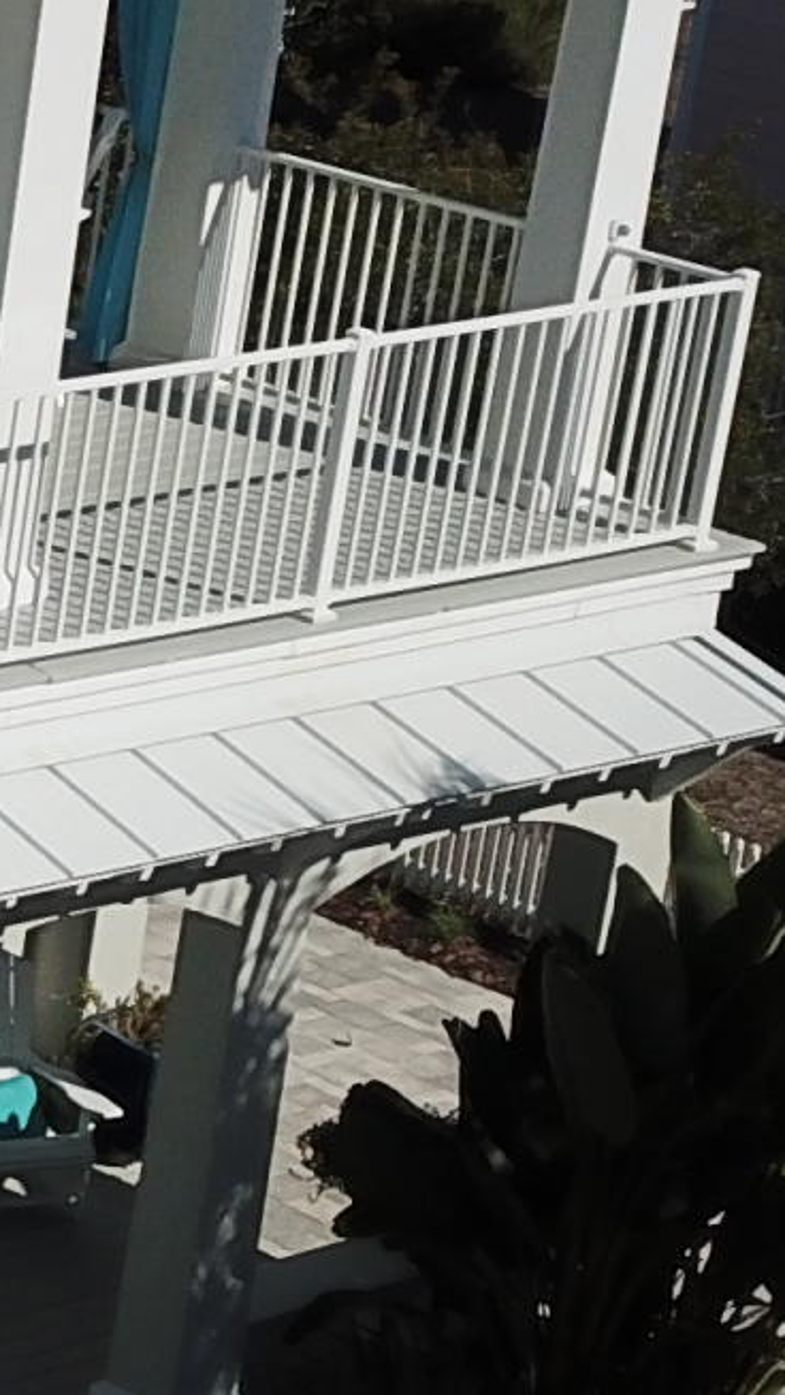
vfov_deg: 16.5
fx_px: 4809
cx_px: -1517
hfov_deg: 8.1
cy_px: 725
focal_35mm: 130
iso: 100
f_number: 2.2
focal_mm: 4.73
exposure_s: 1/4115
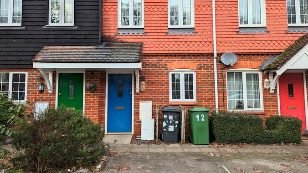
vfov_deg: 42.7
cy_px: 72
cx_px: 153
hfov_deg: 69.9
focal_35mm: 27
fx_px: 220
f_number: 1.85
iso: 49
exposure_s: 1/845
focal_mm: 6.81
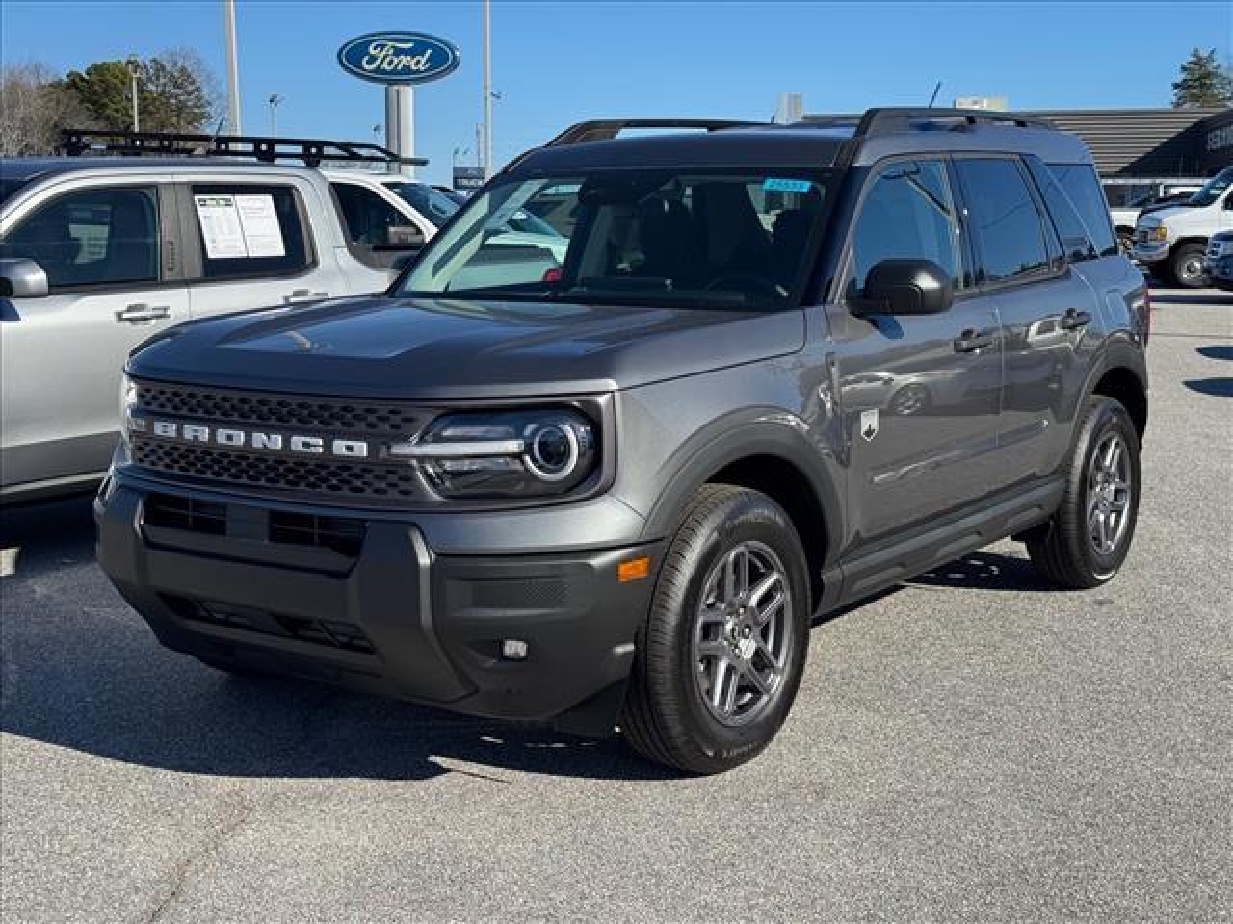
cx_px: 616
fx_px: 1710
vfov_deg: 30.3
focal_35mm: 48
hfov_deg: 39.7
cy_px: 462
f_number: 1.78
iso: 64
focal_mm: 6.76
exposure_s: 1/3817
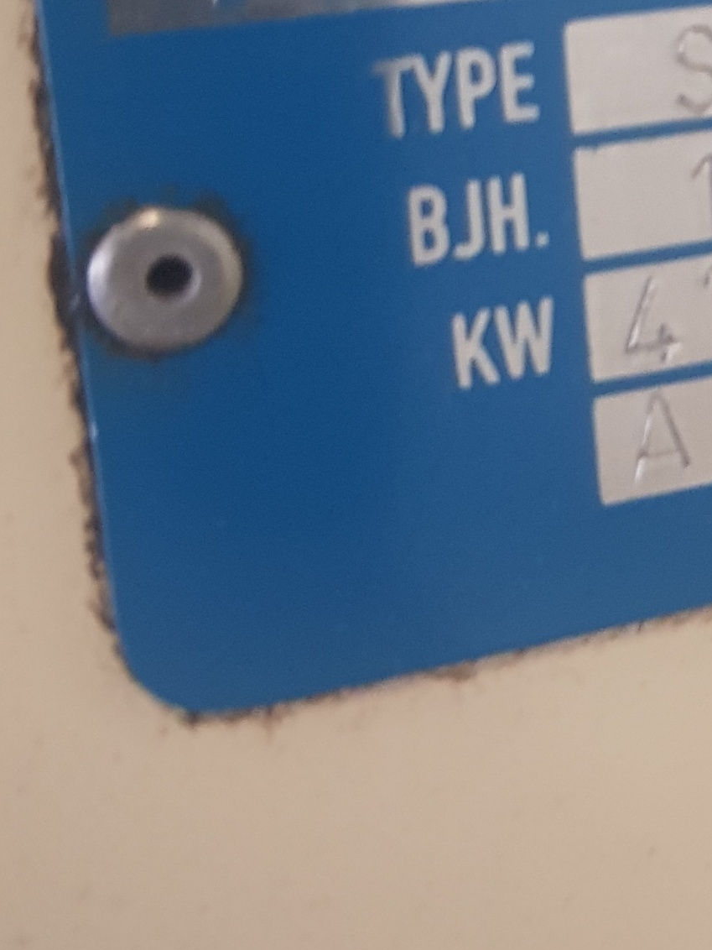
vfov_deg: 24.9
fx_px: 2057
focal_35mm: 75
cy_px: 27
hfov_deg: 18.3
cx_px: 932
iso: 250
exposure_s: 1/33
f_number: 1.7
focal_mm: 4.3
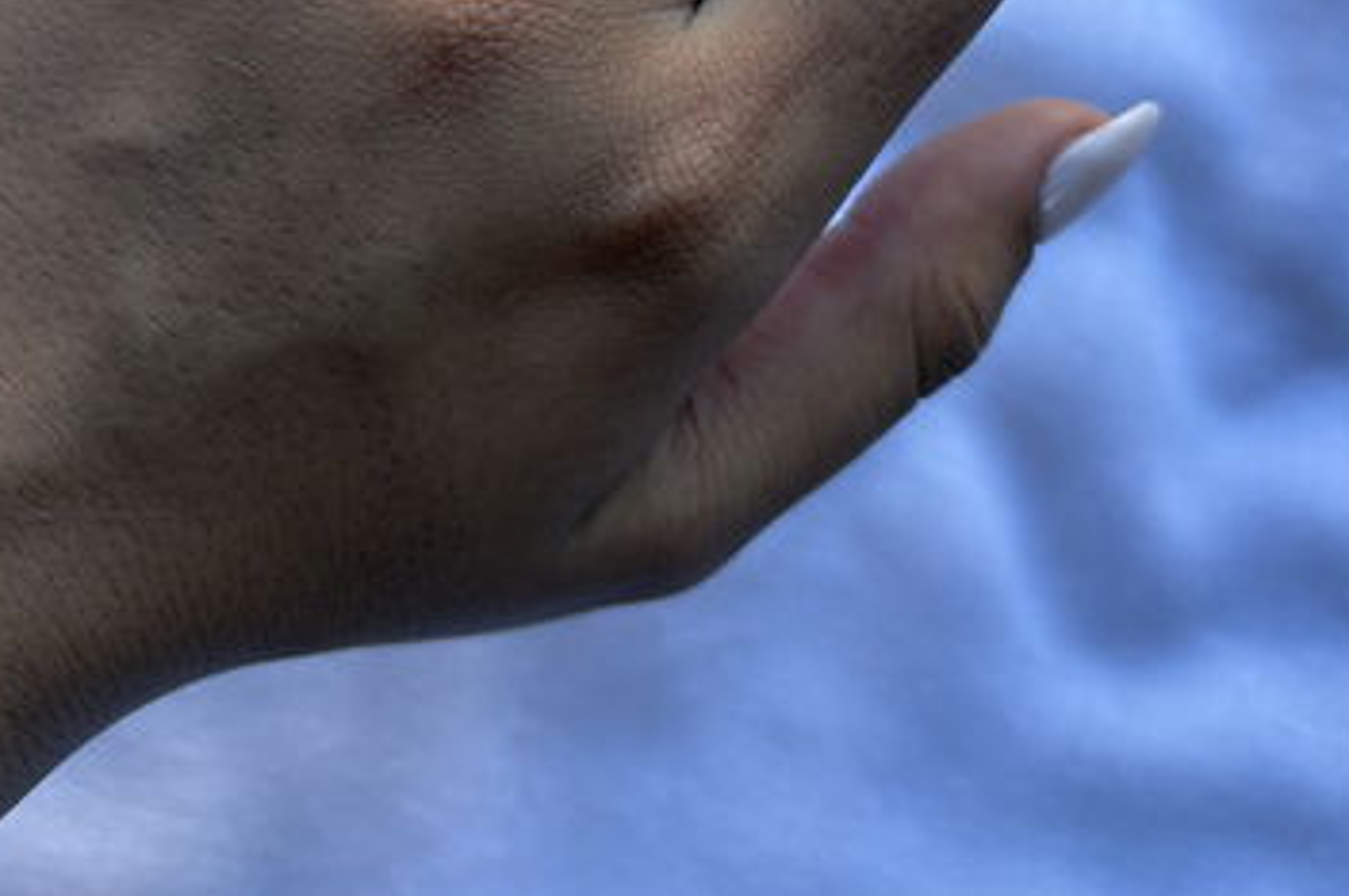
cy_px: -52
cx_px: 667
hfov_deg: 47.4
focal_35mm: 41
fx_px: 1535
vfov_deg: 29.8
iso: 32
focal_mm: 5.96
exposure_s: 1/152
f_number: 1.6
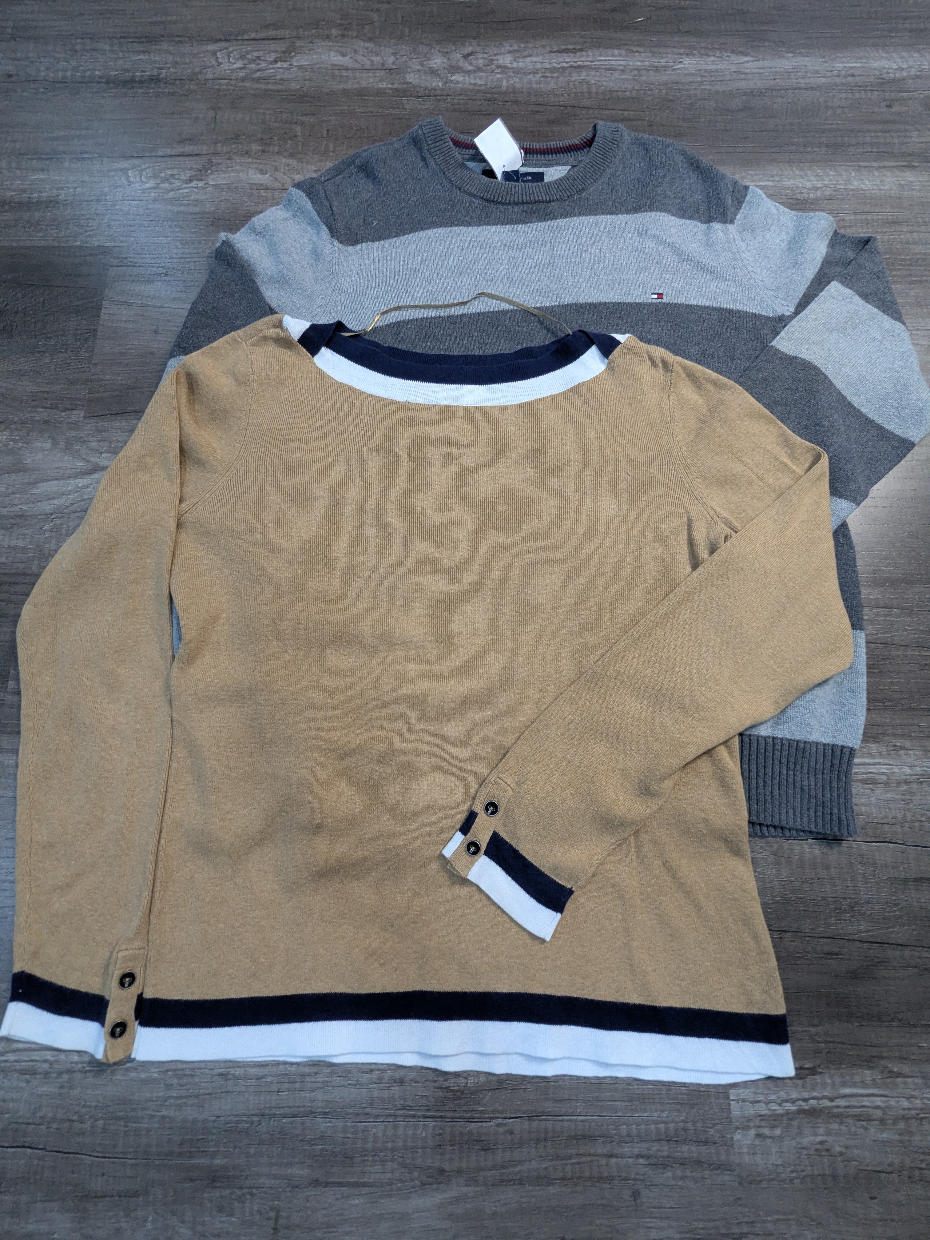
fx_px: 573
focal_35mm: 16
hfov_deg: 78.1
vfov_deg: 94.5
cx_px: 465
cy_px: 620
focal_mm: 2.35
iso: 158
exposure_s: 1/100
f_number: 2.2
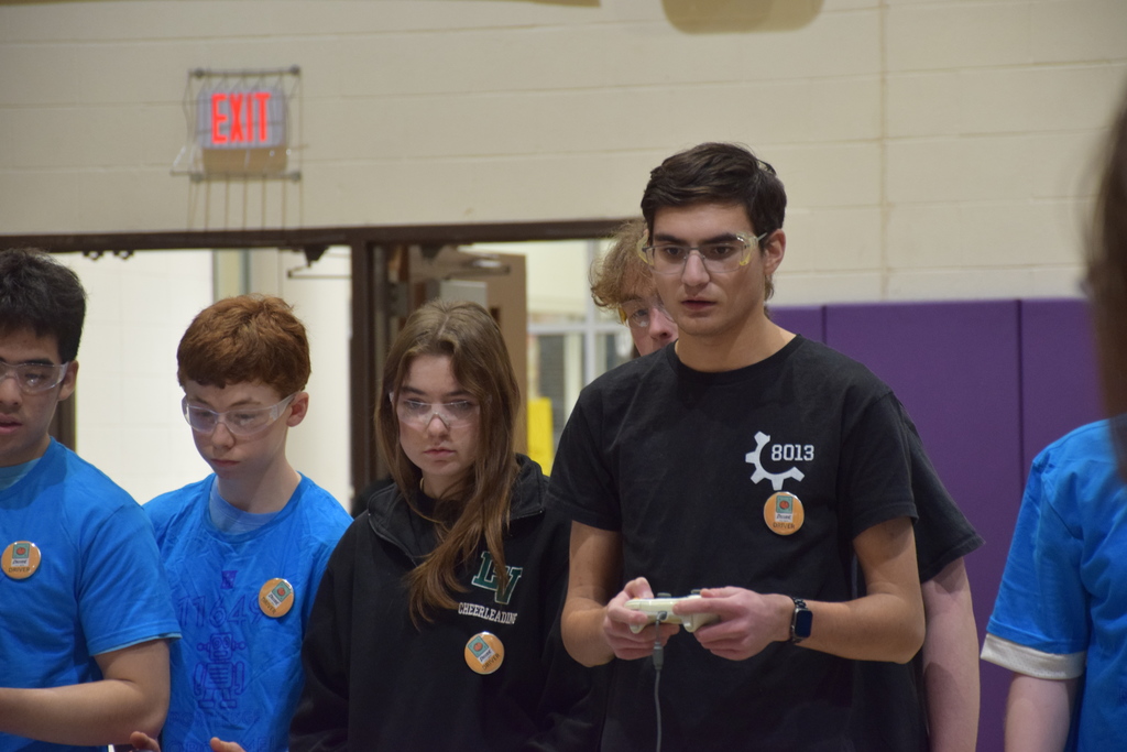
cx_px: 564
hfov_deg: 12.2
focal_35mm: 168
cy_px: 376
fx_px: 5260
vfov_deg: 8.2
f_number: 5.6
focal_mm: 112
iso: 1100
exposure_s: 1/60
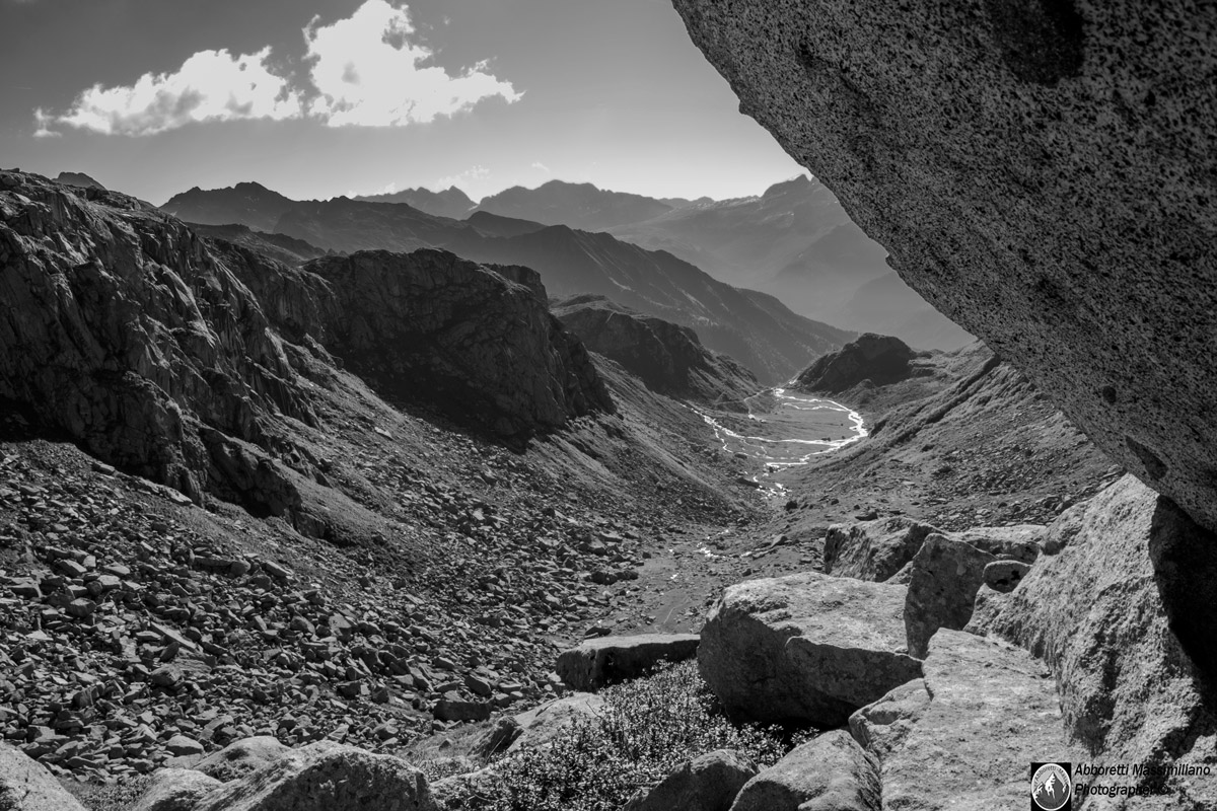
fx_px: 946
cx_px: 608
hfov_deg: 65.5
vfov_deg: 46.4
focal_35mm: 28
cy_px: 406
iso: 200
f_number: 14
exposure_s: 1/35
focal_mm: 18.8
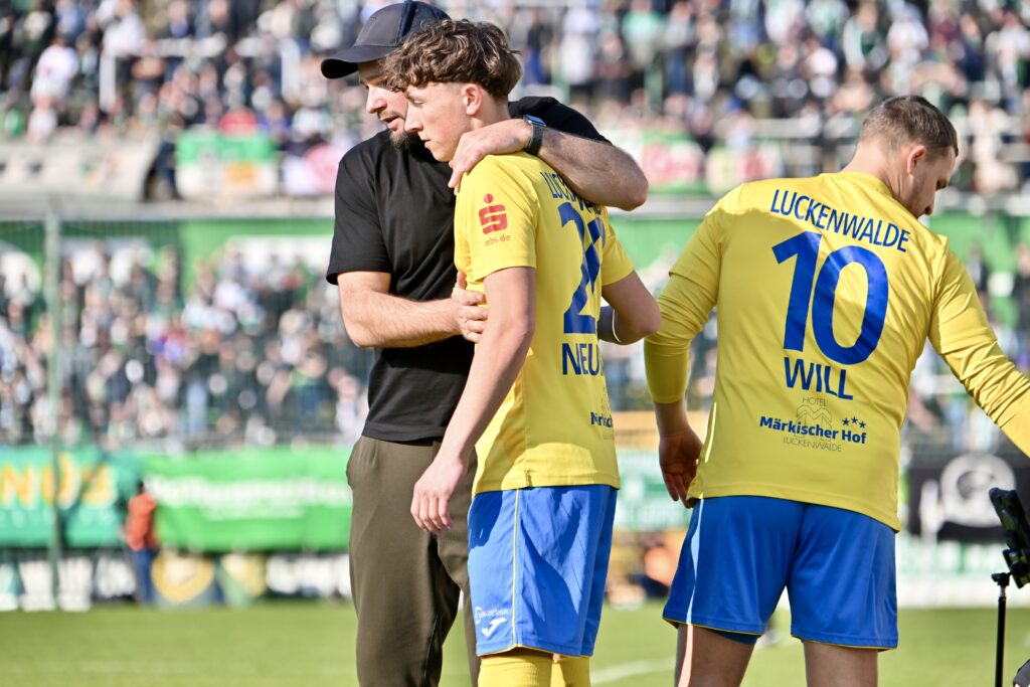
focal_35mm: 260
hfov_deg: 7.9
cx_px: 515
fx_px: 7439
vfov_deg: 5.3
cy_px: 344
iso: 280
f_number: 5.6
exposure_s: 1/1250
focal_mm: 260
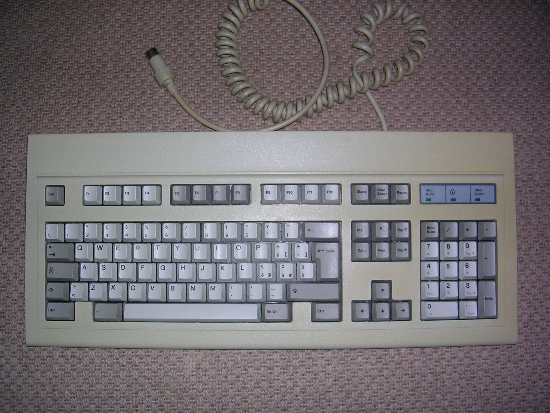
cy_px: 206
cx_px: 275
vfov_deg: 37.7
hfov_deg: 49.0
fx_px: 604
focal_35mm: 38
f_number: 2.8
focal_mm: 5.8
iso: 50
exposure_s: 1/60.1
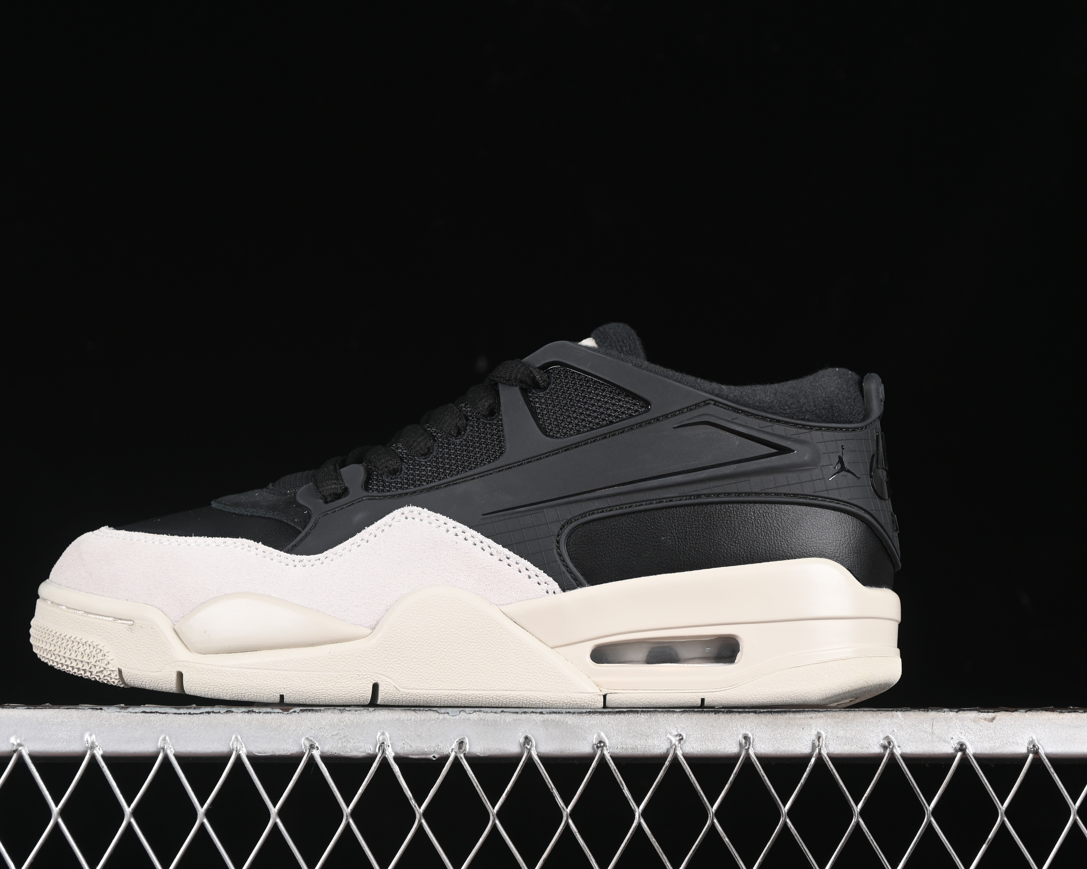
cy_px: 434
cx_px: 475
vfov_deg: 18.1
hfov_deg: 22.5
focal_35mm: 85
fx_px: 2735
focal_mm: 50
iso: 160
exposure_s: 1/60
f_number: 6.3
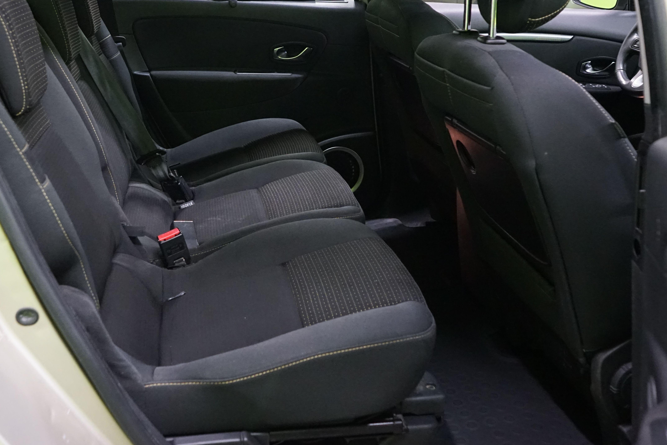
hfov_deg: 49.4
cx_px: 279
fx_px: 723
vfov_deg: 33.9
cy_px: 148
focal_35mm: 39
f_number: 5
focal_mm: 28
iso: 5000
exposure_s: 1/60
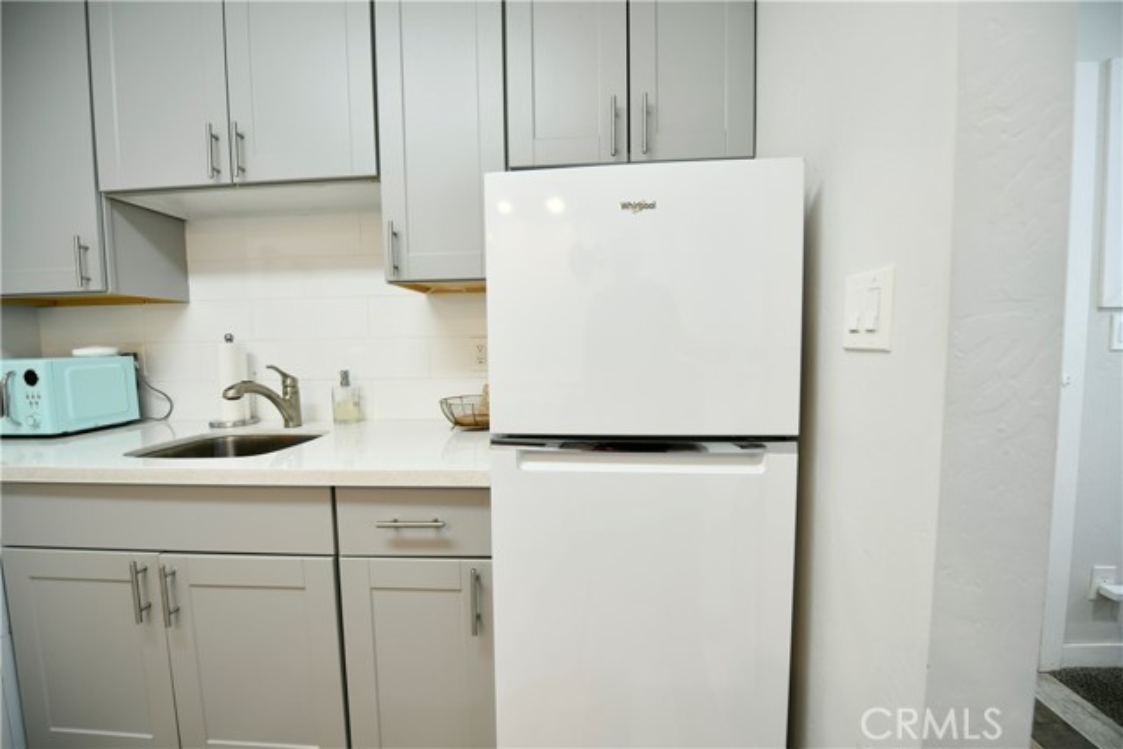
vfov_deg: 81.2
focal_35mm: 14
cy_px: 374
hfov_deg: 104.2
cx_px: 562
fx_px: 437
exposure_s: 1/25
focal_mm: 14
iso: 100
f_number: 2.8
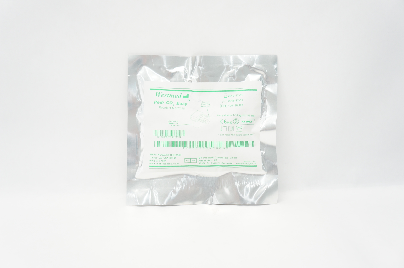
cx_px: 202
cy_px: 134
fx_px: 404
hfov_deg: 53.2
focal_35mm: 36
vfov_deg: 36.8
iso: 400
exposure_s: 1/80
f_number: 4
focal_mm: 24
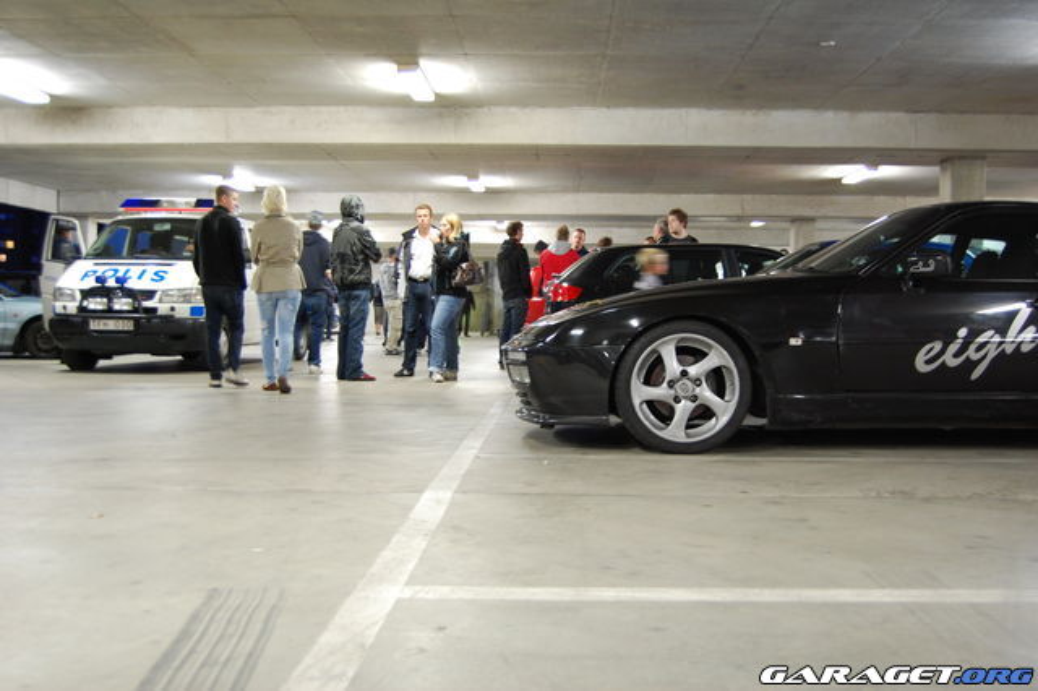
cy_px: 346
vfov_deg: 36.8
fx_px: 1037
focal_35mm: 36
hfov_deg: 53.2
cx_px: 519
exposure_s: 1/8
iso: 800
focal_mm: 24
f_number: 4
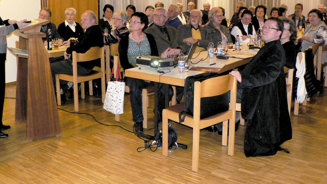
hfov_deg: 48.3
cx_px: 153
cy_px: 56
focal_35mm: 42
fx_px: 364
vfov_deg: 28.1
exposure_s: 1/30
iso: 400
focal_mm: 6
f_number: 2.8
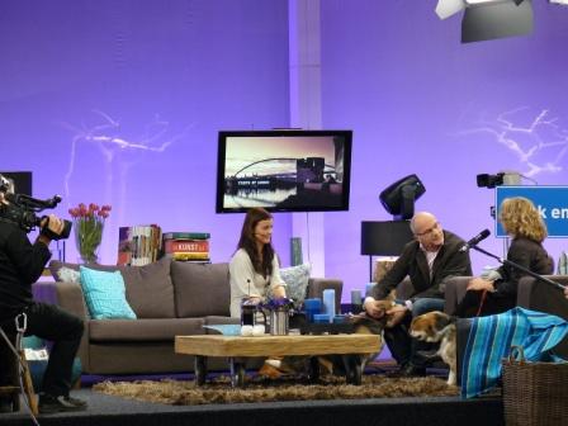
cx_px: 284
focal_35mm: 130
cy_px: 213
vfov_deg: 11.4
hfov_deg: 15.2
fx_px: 2133
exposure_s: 1/13
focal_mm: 21.6
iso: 200
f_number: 3.2
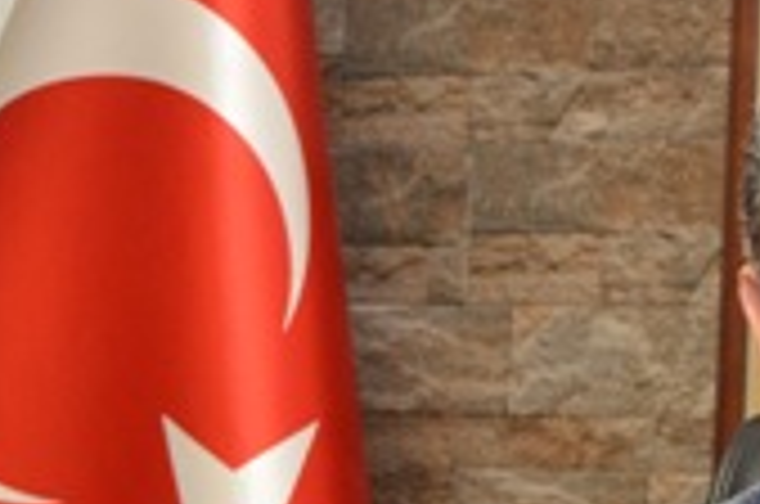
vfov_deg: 9.6
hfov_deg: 14.1
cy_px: 450
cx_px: 913
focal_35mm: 142
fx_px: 2990
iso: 800
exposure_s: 1/60
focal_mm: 25
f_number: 4
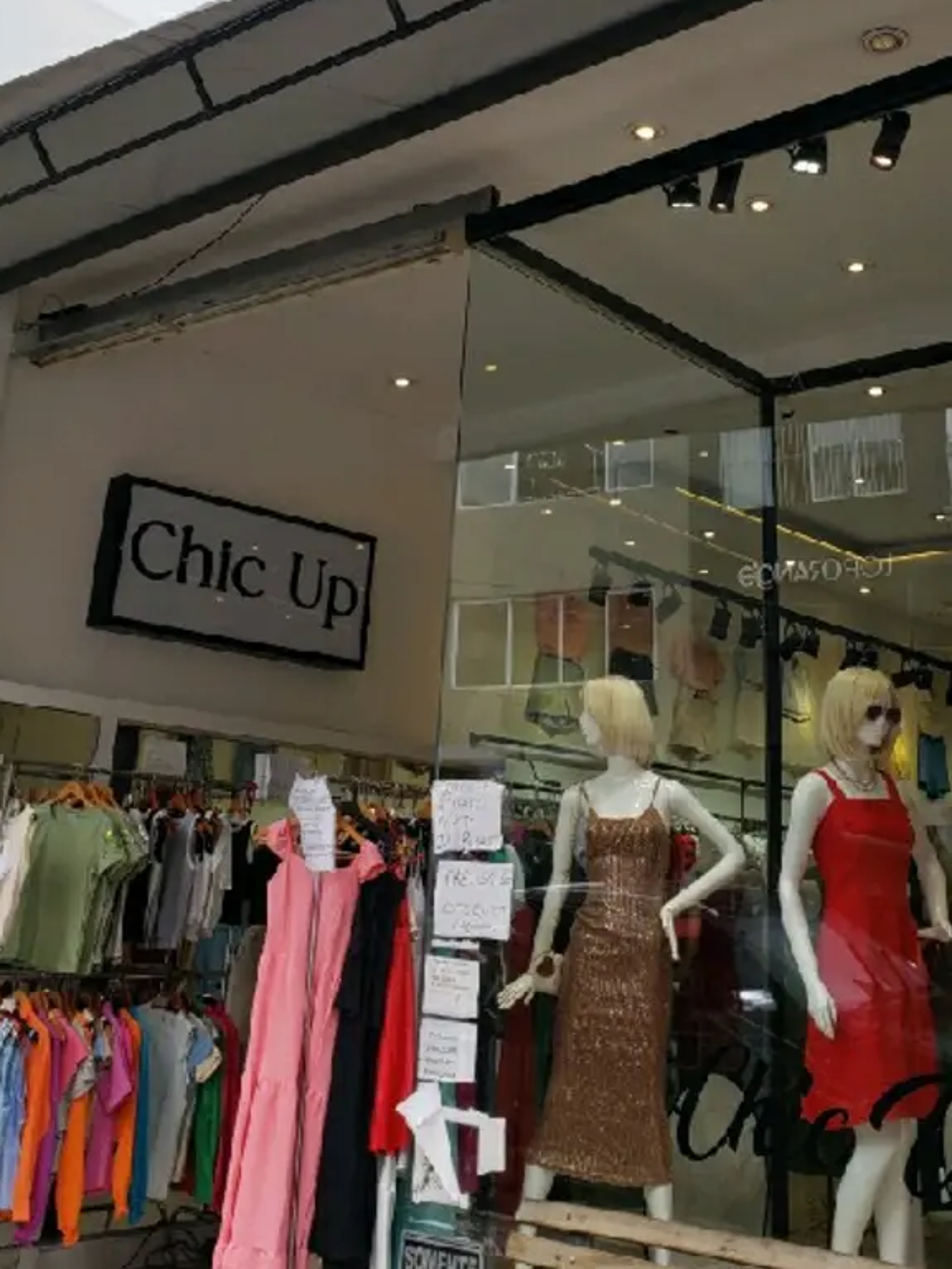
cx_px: 584
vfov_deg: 46.7
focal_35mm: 39
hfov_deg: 36.7
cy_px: 373
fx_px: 1430
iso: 50
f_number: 2.4
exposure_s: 1/370
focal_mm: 4.3
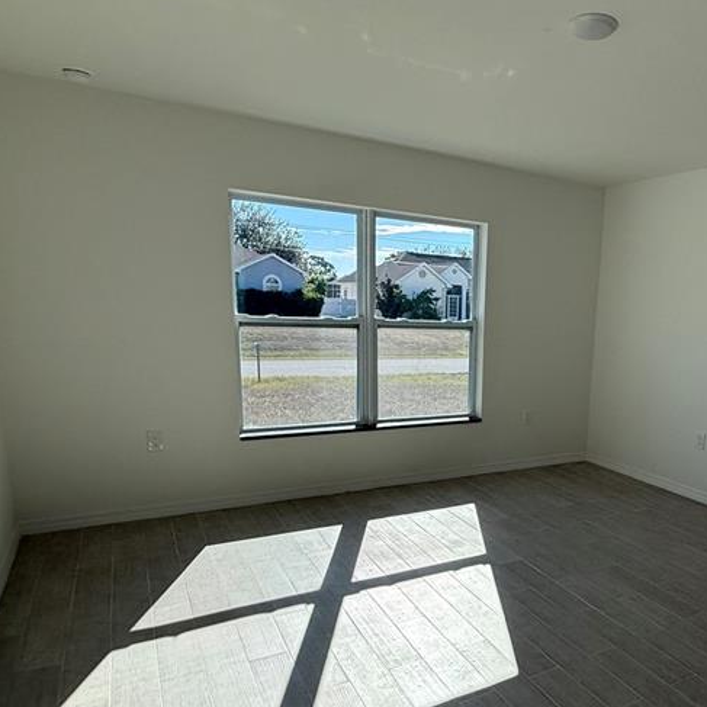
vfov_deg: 60.4
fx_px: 601
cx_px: 507
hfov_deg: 58.6
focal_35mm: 26
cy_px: 428
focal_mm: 2.22
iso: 64
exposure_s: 1/1017
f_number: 2.2
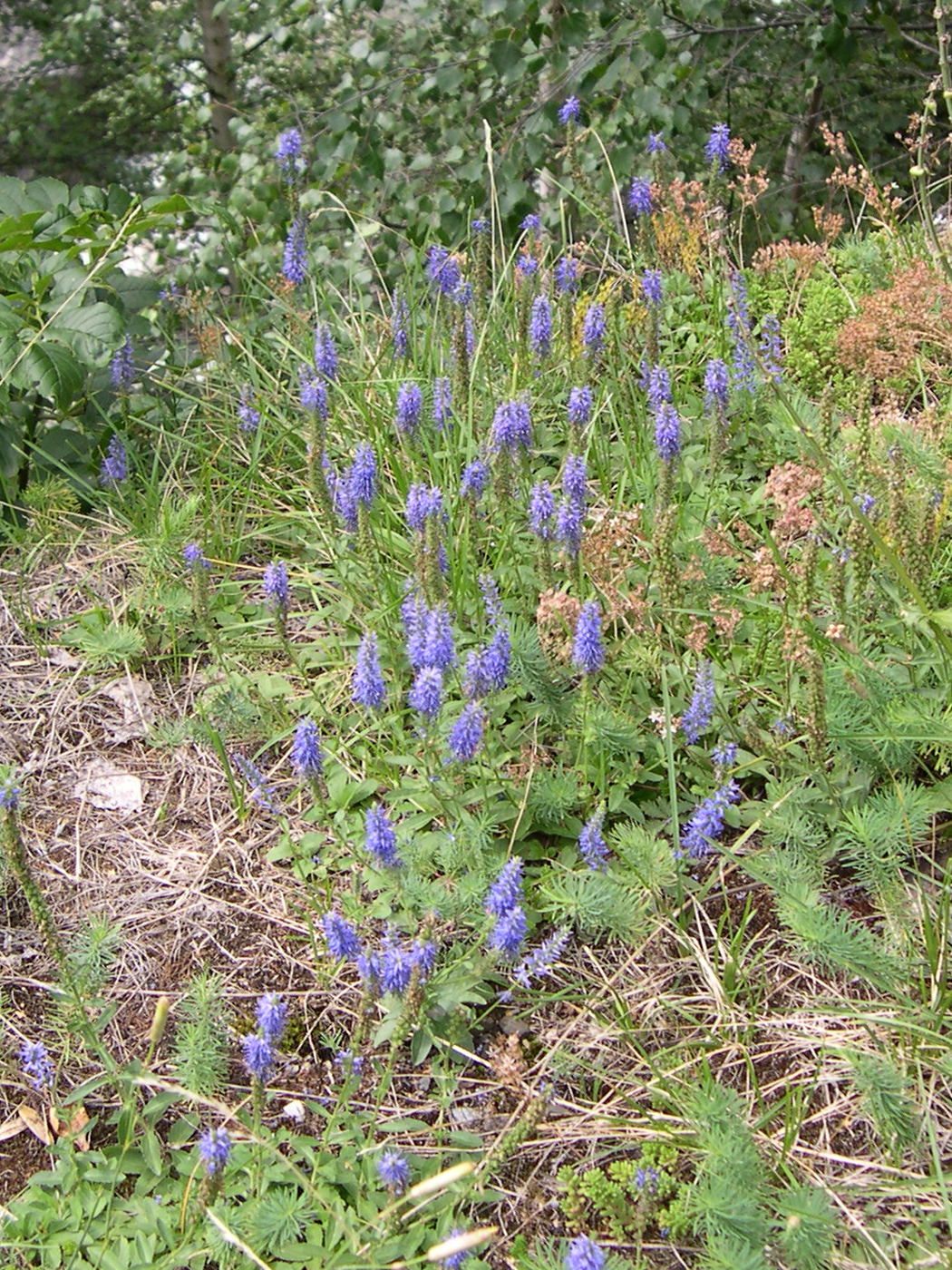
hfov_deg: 37.7
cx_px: 476
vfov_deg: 49.0
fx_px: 1393
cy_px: 635
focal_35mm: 38
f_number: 2.8
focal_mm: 8
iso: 100
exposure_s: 1/248
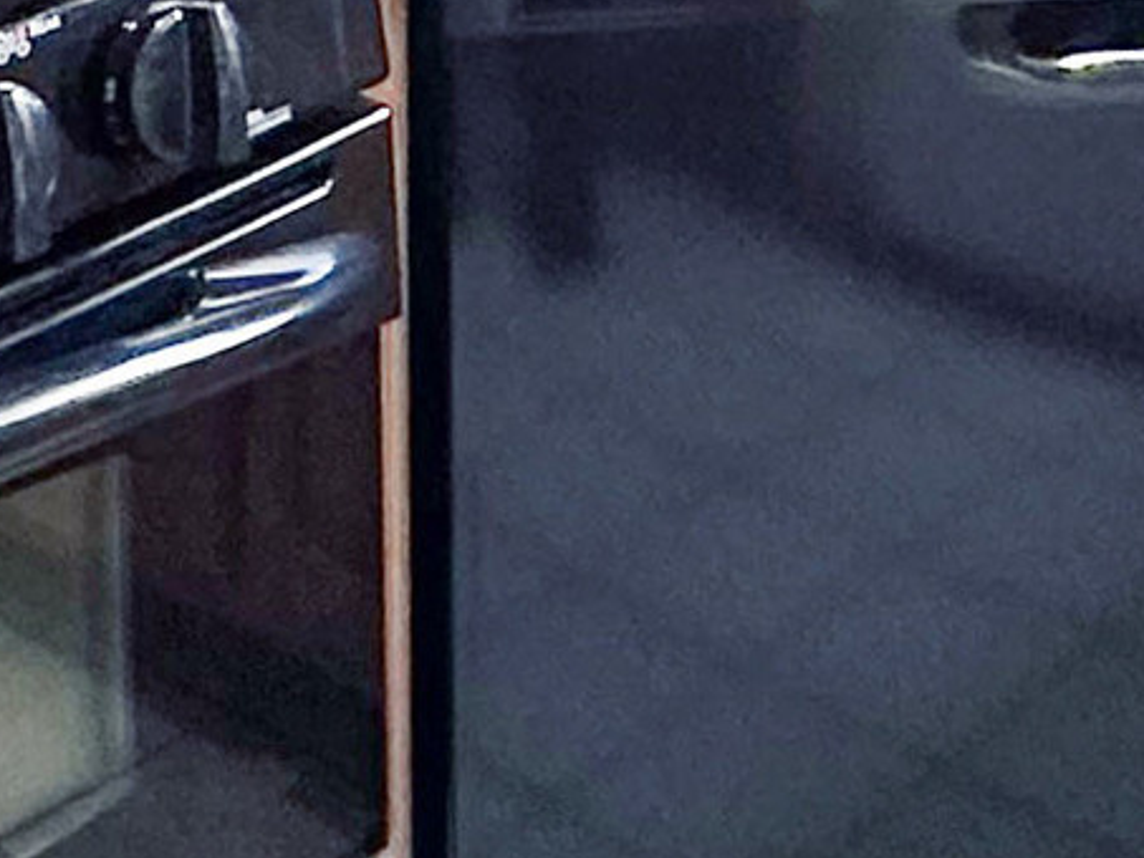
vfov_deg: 13.4
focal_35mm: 95
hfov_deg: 20.0
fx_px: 3140
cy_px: -863
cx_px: 1134
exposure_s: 1/60
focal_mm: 2.22
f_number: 2.2
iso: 160
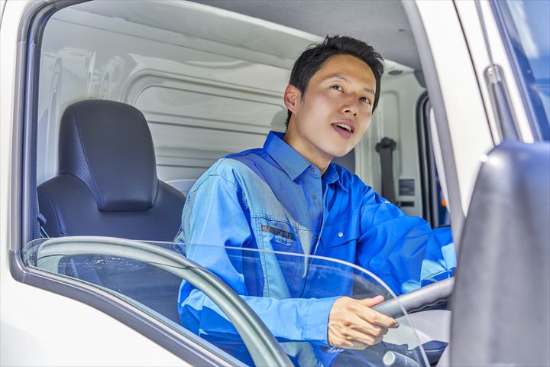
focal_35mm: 55
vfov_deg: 24.6
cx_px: 275
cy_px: 184
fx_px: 840
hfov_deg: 36.2
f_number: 4.5
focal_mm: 55
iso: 100
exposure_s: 1/250
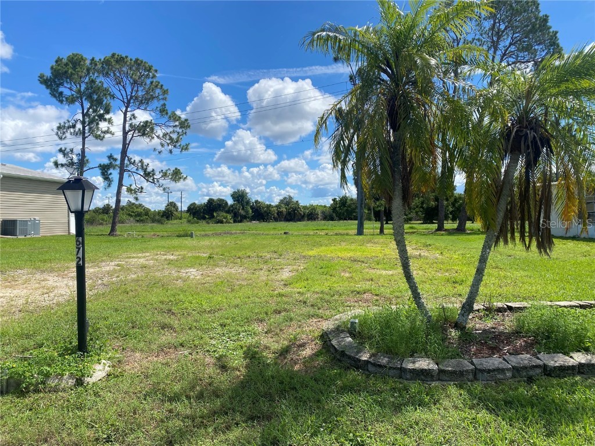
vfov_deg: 53.1
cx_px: 298
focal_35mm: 26
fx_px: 447
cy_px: 223
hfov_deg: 67.3
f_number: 1.8
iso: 32
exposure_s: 1/3300
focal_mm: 4.25
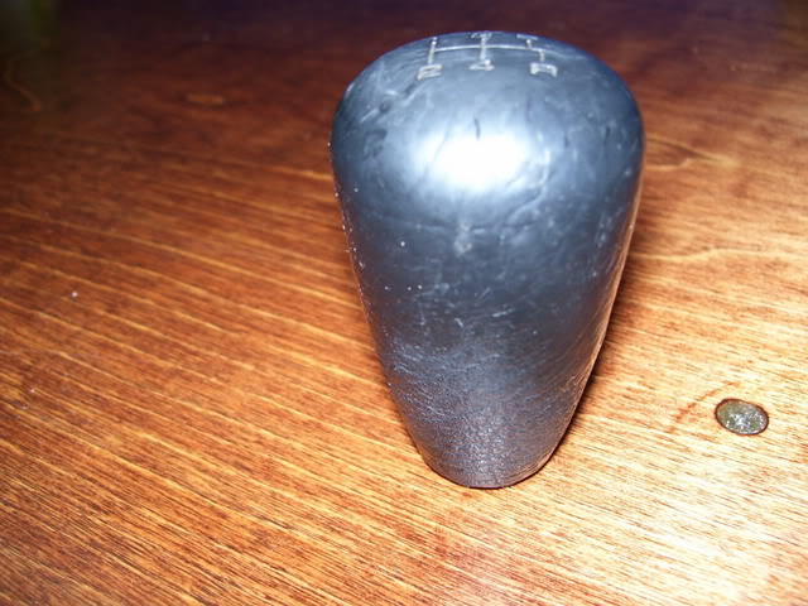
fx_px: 840
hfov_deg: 51.4
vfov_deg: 39.7
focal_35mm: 36
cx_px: 404
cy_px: 303
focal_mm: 6
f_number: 2.7
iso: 80
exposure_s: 1/60
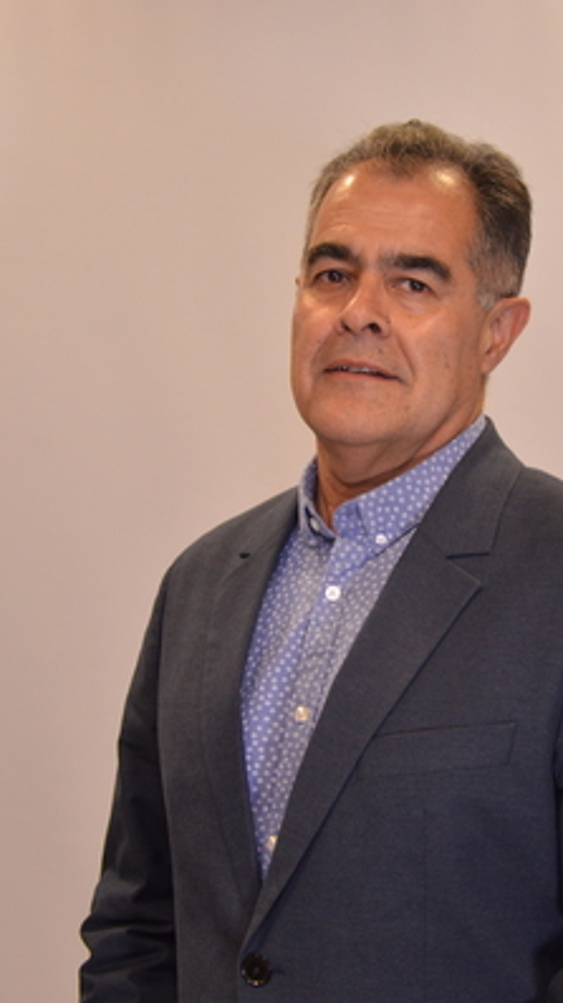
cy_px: 502
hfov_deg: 15.8
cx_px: 384
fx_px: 2019
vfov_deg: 27.9
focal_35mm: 76
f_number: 4.2
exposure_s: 1/80
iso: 640
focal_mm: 32
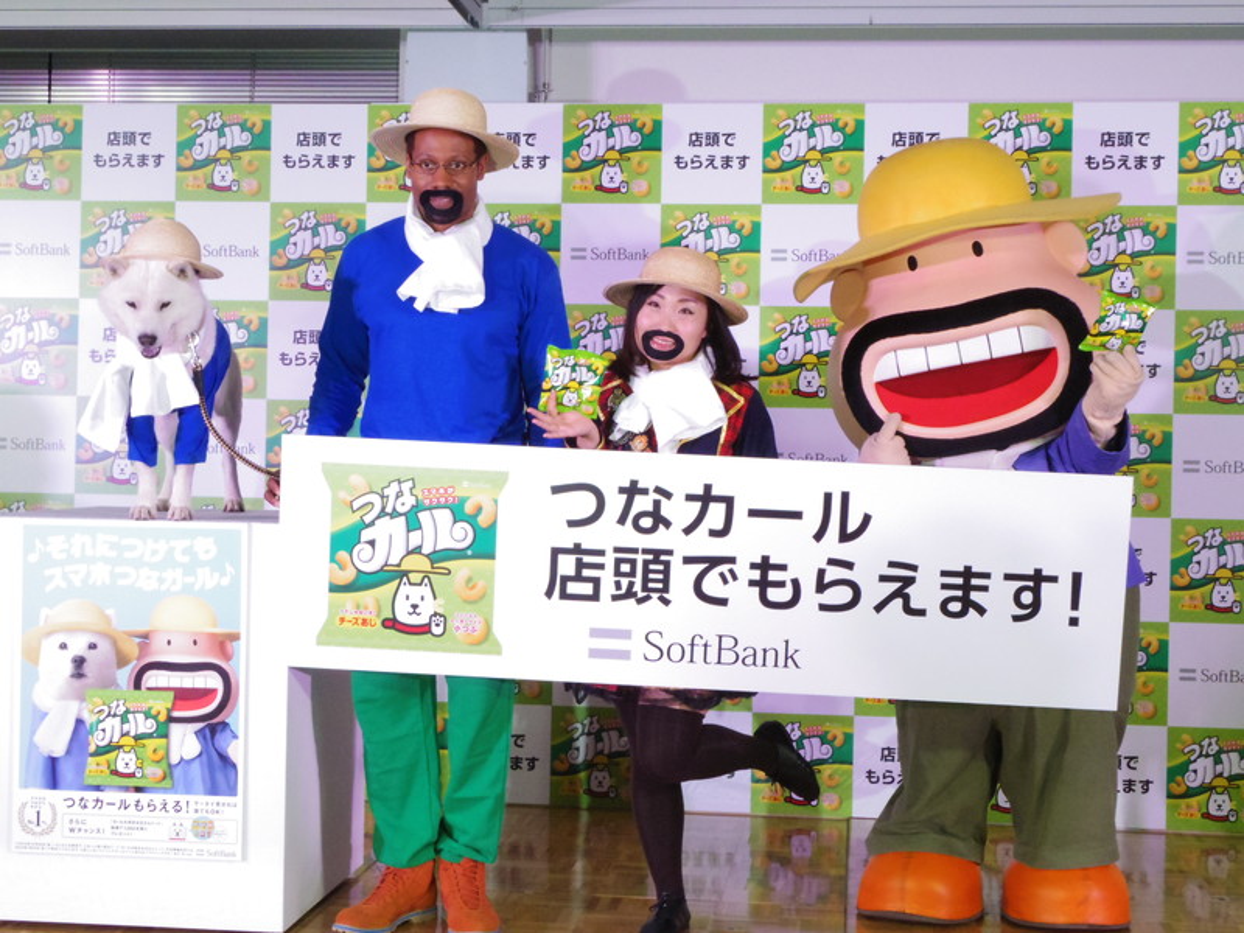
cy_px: 466
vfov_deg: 25.7
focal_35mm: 57
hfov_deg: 33.8
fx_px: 2048
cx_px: 622
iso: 1000
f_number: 5.6
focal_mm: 10.3
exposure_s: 1/80
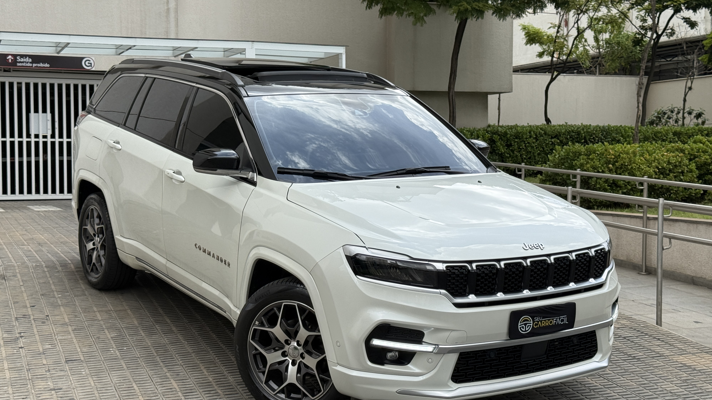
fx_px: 1001
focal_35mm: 53
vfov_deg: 22.6
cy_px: 197
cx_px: 352
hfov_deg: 39.2
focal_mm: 6.76
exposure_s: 1/1883
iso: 64
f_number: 1.78
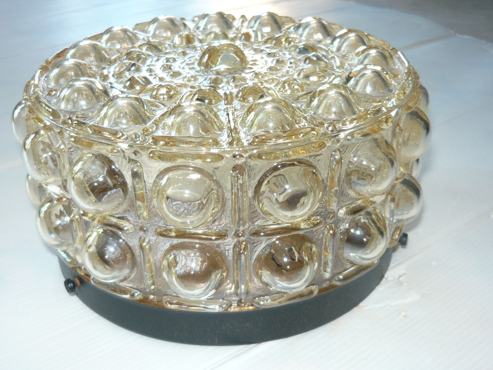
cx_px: 246
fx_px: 598
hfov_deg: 44.8
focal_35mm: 42
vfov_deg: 34.3
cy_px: 185
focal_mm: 5.5
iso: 100
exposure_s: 1/30
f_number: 2.8
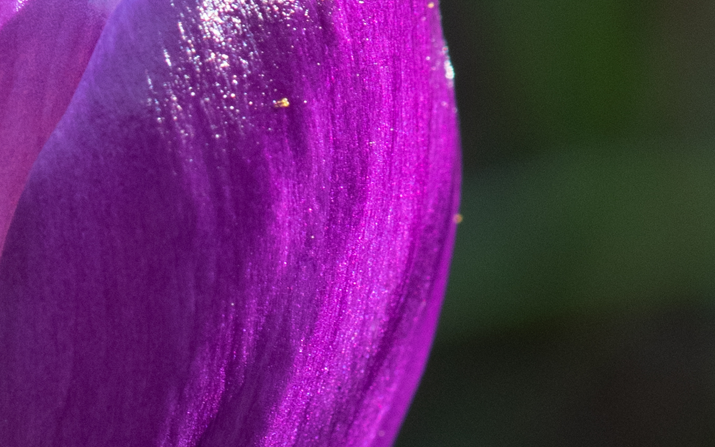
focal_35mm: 472
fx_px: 9197
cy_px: 742
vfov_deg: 2.8
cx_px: -92
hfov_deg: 4.4
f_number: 10
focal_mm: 105
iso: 800
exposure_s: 1/250
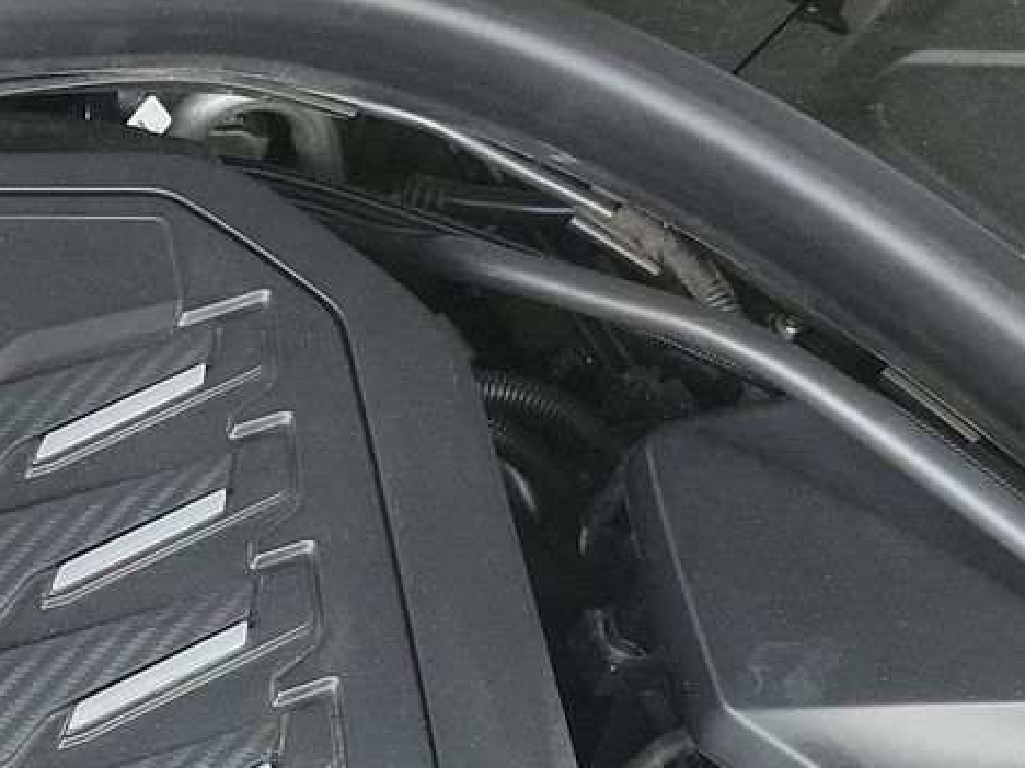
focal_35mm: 82
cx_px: -283
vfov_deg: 16.9
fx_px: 2428
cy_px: 1013
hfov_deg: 21.7
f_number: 1.8
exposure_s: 1/119
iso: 82
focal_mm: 6.7
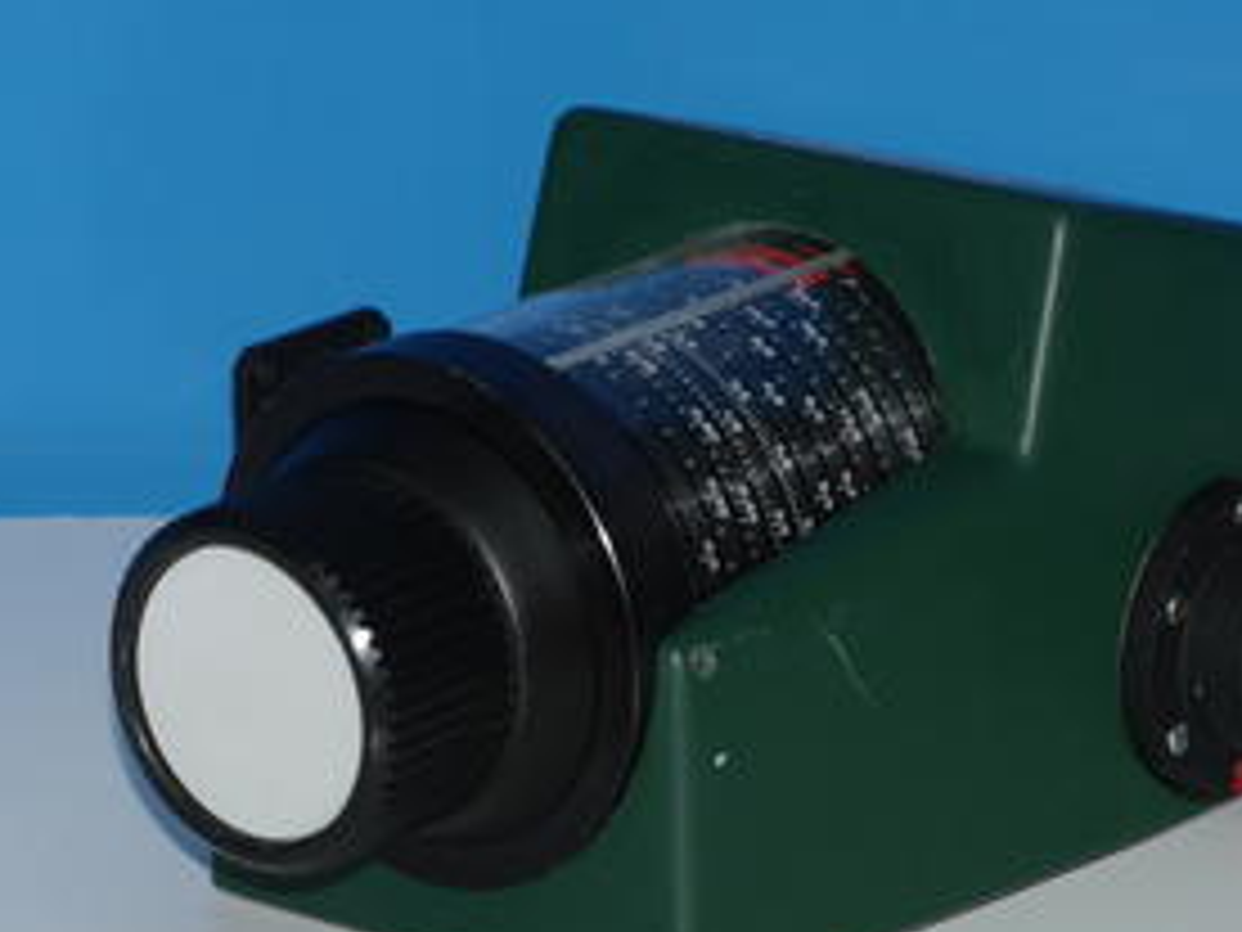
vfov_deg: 6.7
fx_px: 8001
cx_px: 864
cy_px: 554
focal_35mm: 223
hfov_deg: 8.9
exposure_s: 1/60
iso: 400
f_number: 11
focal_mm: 77
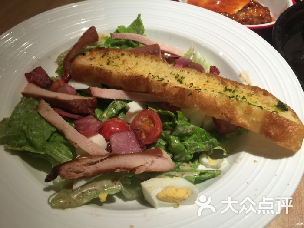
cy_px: 114
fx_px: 255
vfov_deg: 48.2
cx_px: 152
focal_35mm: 29
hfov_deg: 61.7
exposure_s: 1/33
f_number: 2.2
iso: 64
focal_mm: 4.15
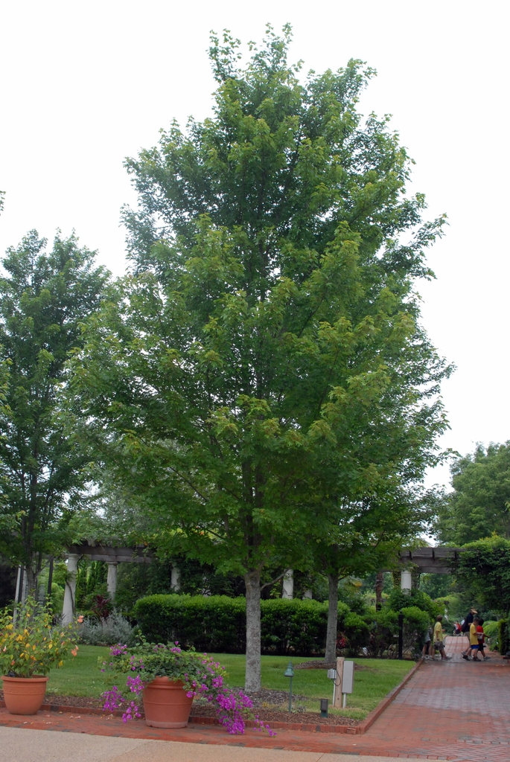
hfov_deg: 32.0
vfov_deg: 46.4
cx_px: 255
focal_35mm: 42
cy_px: 381
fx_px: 890
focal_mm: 28
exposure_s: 1/250
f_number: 8
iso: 400
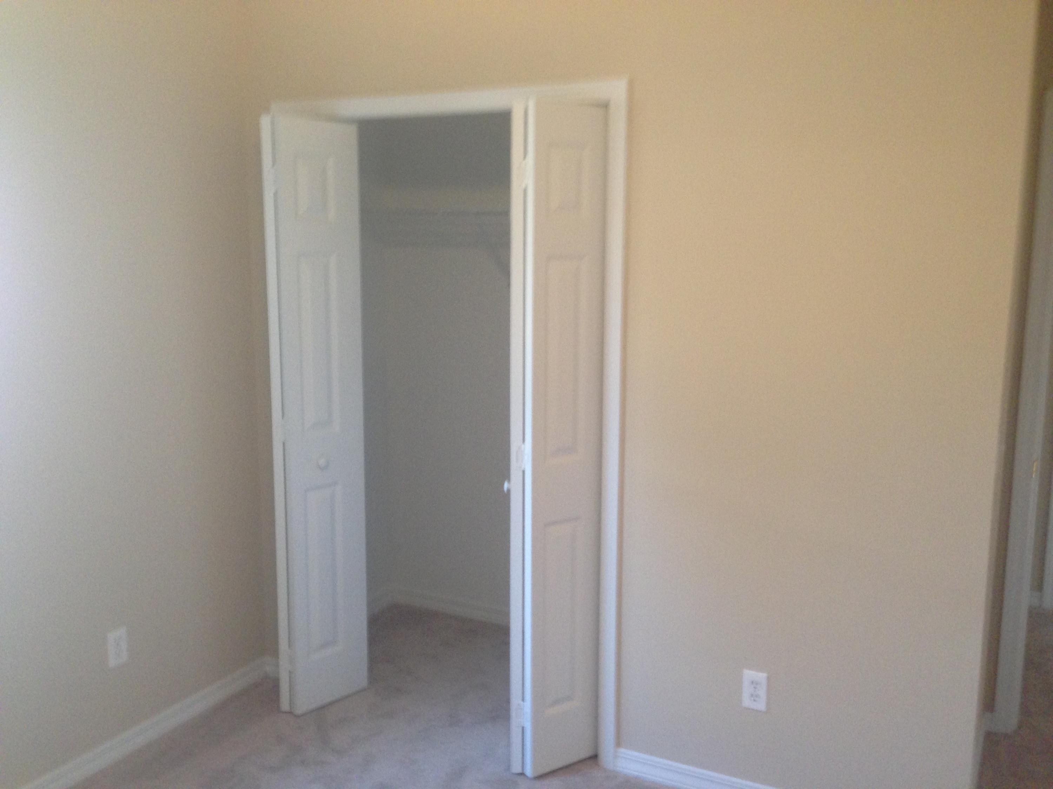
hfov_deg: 55.4
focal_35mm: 33
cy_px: 394
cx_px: 526
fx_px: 1004
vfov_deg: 42.9
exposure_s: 1/20
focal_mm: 4.12
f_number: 2.4
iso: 160
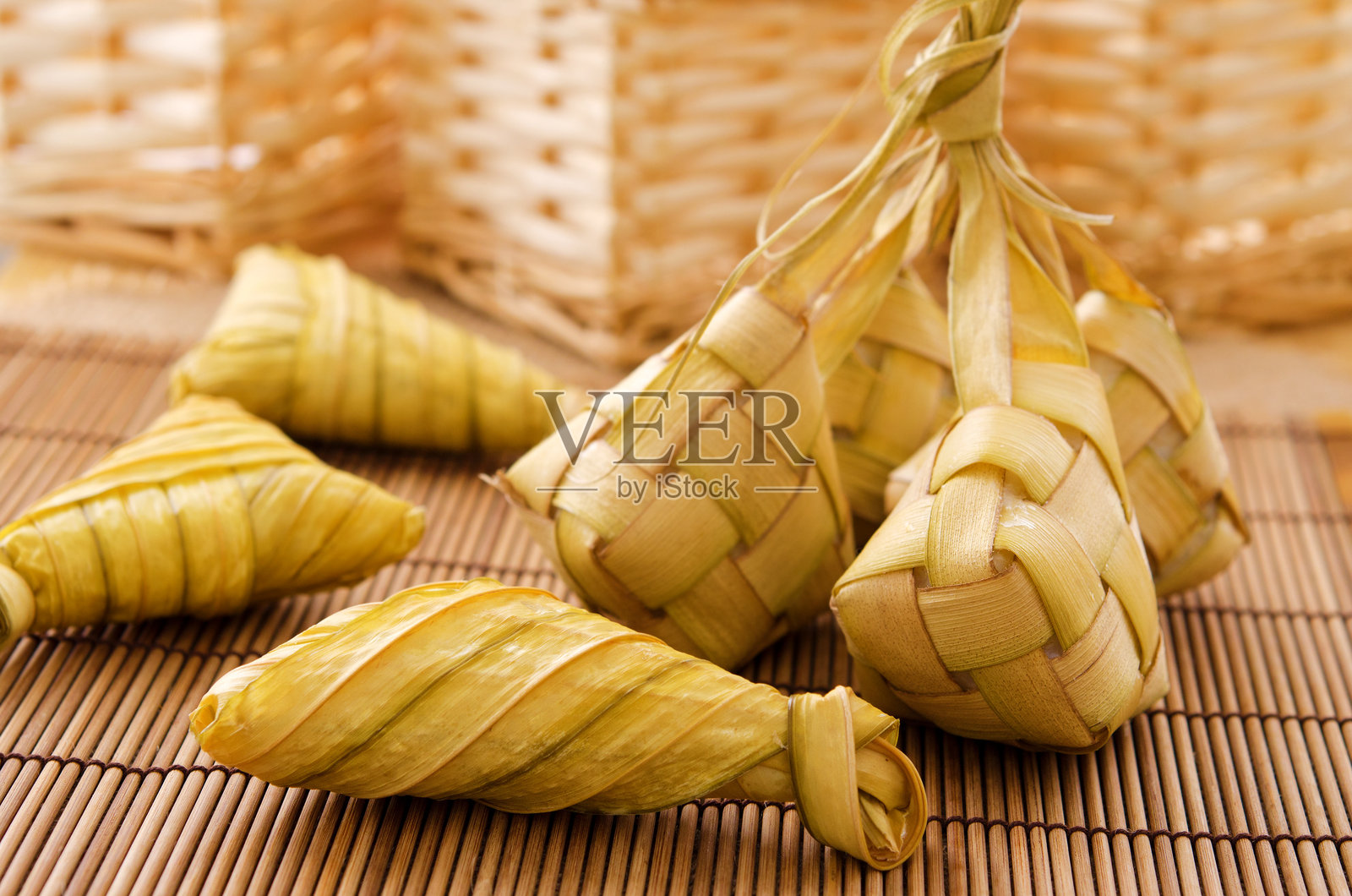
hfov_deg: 22.7
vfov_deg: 15.1
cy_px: 448
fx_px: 3373
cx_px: 676
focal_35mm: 90
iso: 200
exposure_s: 1/100
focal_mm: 60
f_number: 6.3
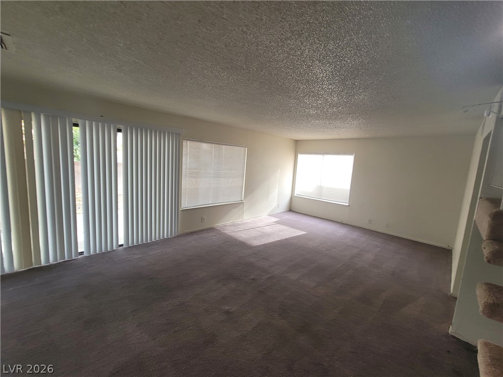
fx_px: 189
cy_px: 188
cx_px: 252
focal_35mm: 13
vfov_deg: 89.9
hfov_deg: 106.2
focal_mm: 2.2
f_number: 2.2
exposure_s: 1/60
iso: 80
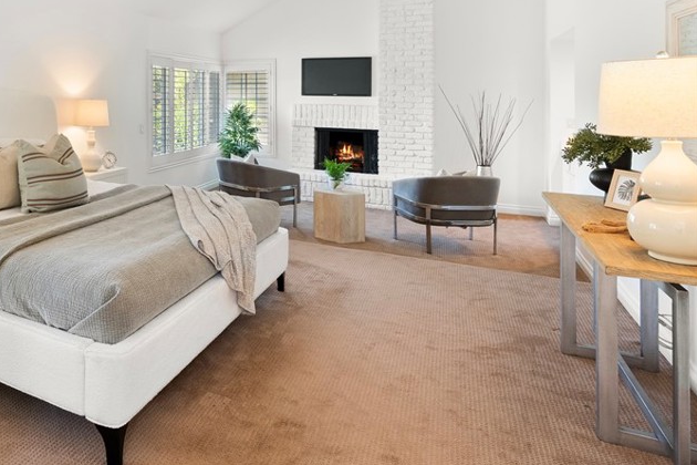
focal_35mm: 26
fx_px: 503
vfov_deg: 47.2
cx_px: 135
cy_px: 101
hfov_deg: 63.2
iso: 640
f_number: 9
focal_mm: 16
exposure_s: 1/5
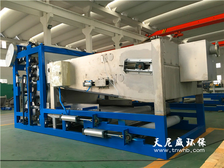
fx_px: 188
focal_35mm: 29
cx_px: 112
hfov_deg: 61.7
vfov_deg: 48.2
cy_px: 84
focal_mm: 4.15
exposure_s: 1/33
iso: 125
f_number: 2.2
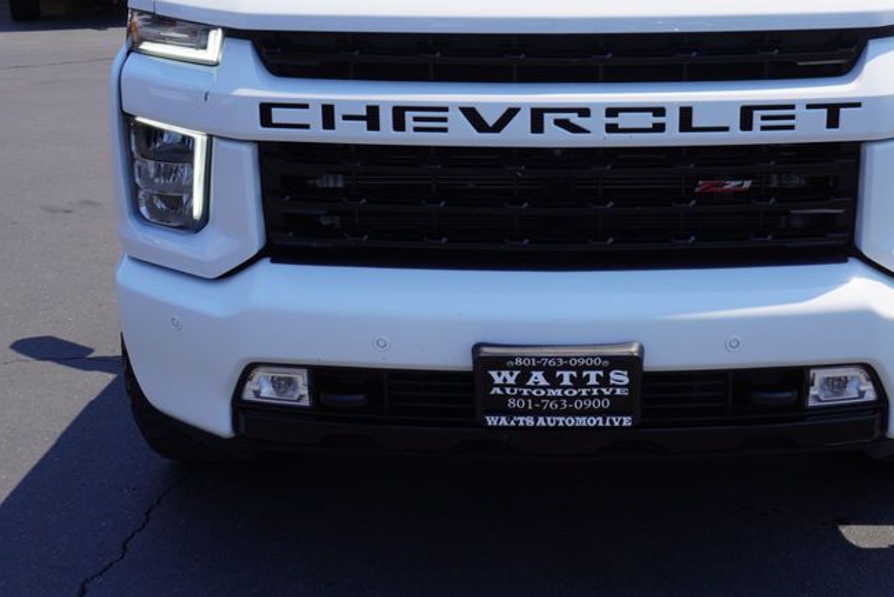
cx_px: 559
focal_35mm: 50
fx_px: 1237
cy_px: 161
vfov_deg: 26.8
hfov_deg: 39.5
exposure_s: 1/200
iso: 100
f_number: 10
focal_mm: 21
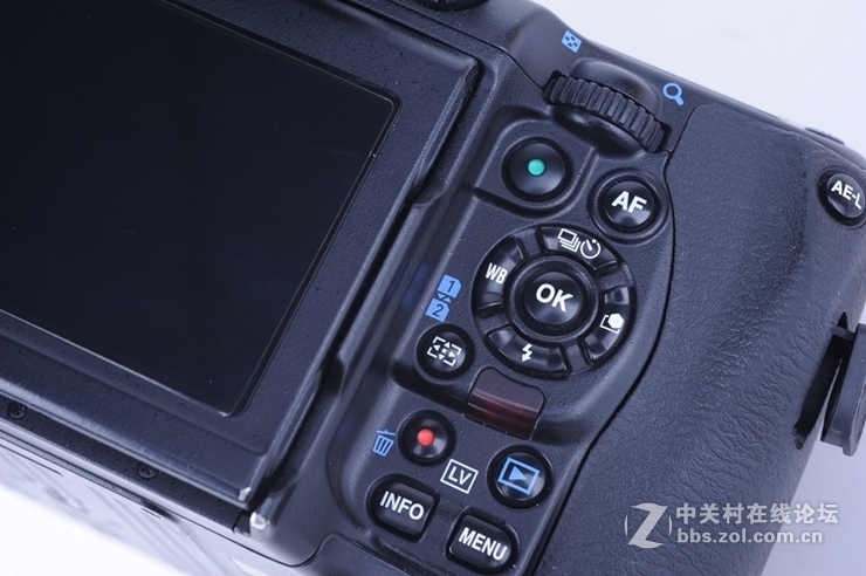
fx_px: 1442
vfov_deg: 22.6
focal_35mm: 60
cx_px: 433
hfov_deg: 33.4
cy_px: 288
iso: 400
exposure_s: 1/125
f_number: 13
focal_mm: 60
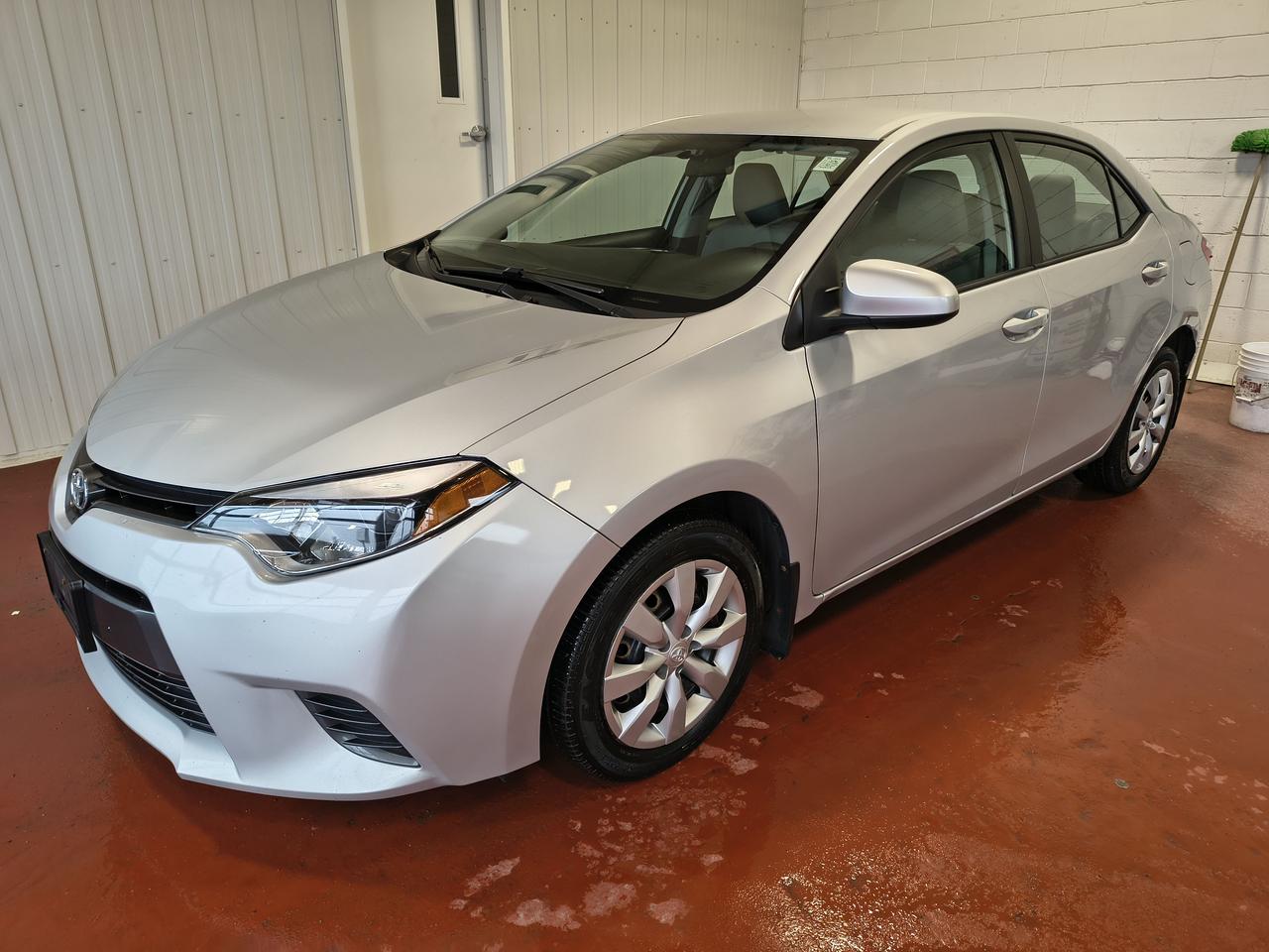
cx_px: 634
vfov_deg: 56.8
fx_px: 880
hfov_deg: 71.6
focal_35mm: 24
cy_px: 476
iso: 197
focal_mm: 5.56
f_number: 1.8
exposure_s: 1/120
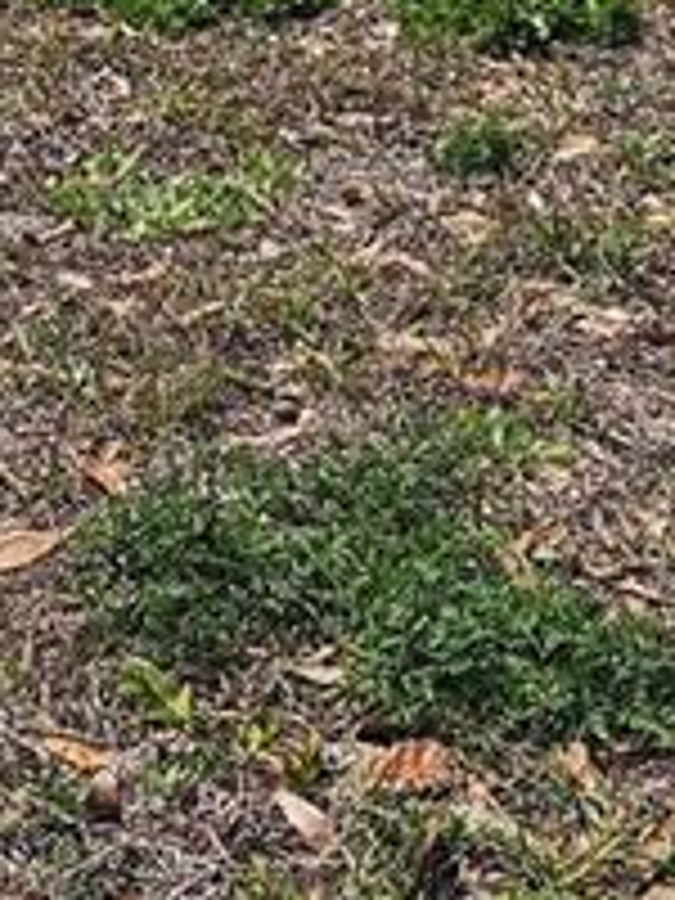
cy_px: -27
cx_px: 418
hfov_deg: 18.9
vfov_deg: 23.8
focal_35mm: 78
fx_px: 2028
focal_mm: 2.2
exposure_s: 1/3327
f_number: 2.2
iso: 50
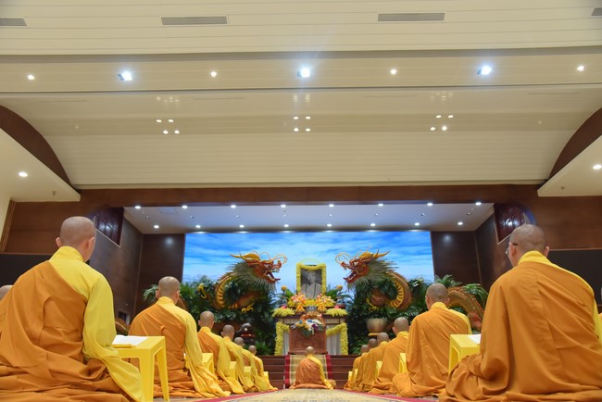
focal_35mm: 30
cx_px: 301
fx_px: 502
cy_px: 201
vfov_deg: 43.6
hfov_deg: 61.9
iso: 1250
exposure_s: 1/125
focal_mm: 30
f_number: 5
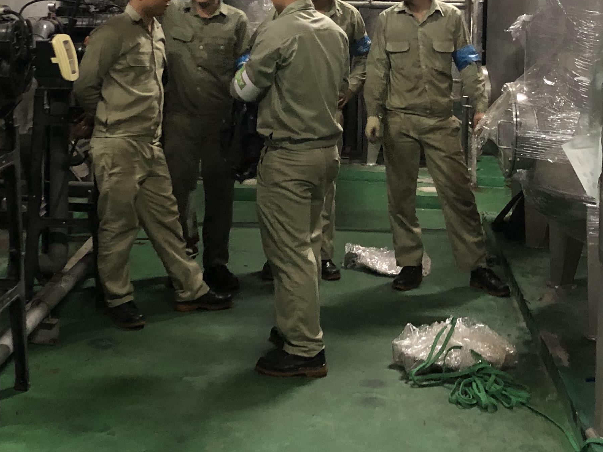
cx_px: 255
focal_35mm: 63
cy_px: 25
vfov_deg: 22.6
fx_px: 1097
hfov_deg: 30.7
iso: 100
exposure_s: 1/4
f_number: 1.8
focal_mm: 4
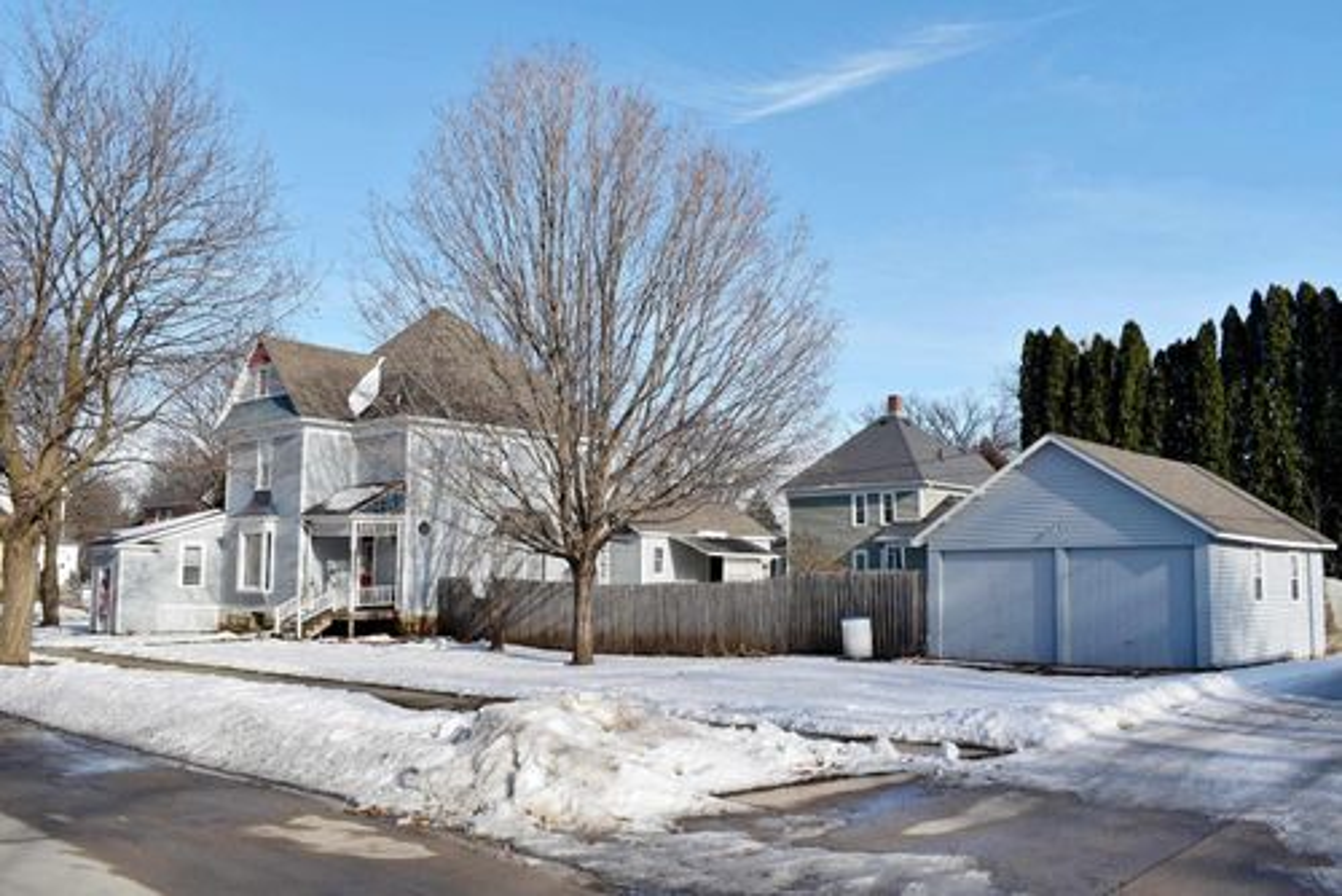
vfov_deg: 41.8
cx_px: 671
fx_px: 1175
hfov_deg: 59.5
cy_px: 448
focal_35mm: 32
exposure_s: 1/320
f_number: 9
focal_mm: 21
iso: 100
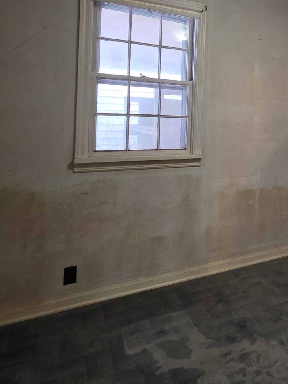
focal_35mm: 29
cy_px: 122
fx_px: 322
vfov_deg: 59.9
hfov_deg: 40.6
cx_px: 303
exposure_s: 1/60
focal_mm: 2.2
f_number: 1.9
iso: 640
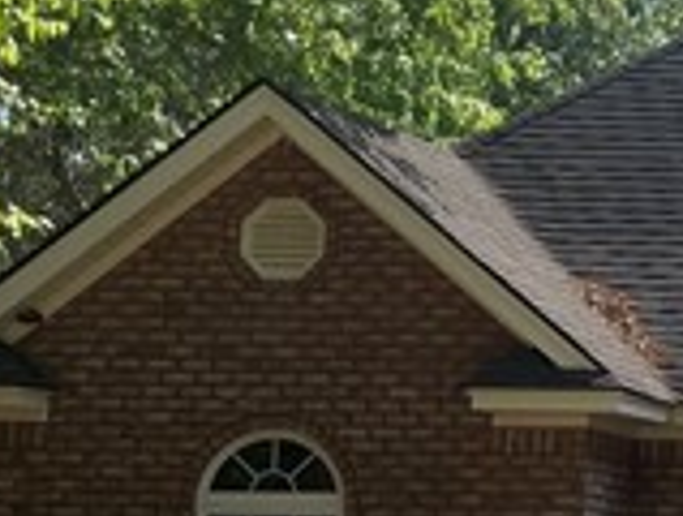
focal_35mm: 167
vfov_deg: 8.9
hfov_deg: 10.3
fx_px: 3303
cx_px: 1594
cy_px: 292
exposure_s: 1/4132
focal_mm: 4.2
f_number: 1.6
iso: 32
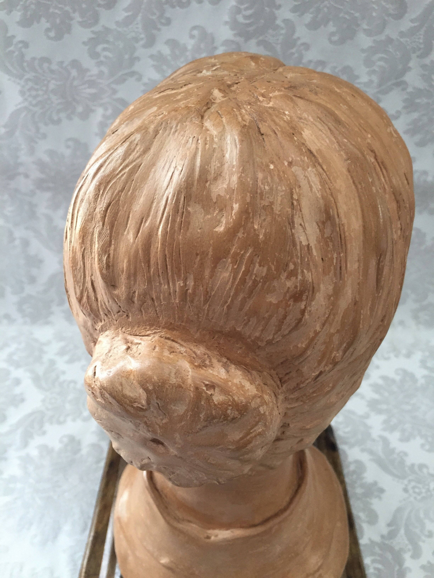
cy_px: 289
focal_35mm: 29
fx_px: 485
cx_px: 217
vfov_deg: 61.7
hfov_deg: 48.2
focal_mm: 4.15
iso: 80
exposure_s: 1/33
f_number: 2.2
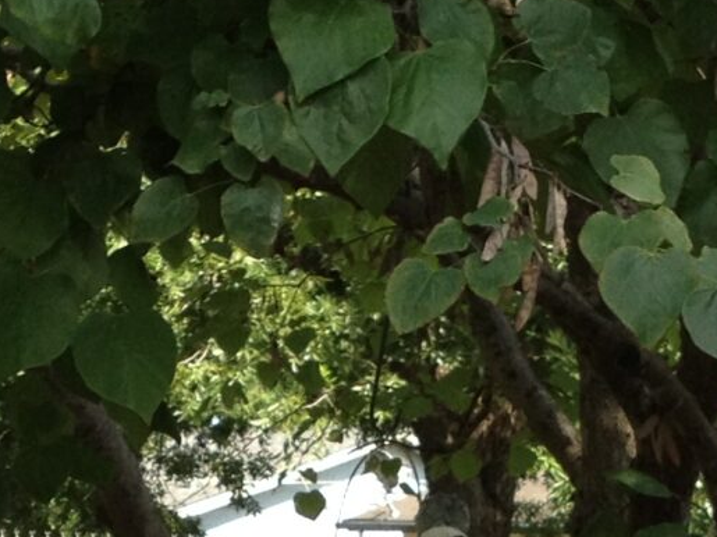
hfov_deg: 11.4
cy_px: 893
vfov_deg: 8.3
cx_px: 349
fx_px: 3603
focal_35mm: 174
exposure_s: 1/418
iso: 64
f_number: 2.4
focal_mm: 4.28
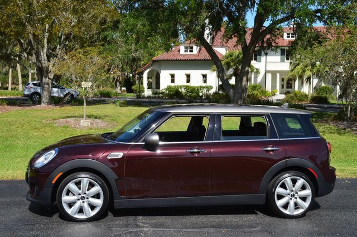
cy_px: 118
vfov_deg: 28.0
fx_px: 475
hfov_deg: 41.2
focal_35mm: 48
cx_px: 178
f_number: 11
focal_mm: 32
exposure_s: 1/125
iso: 125
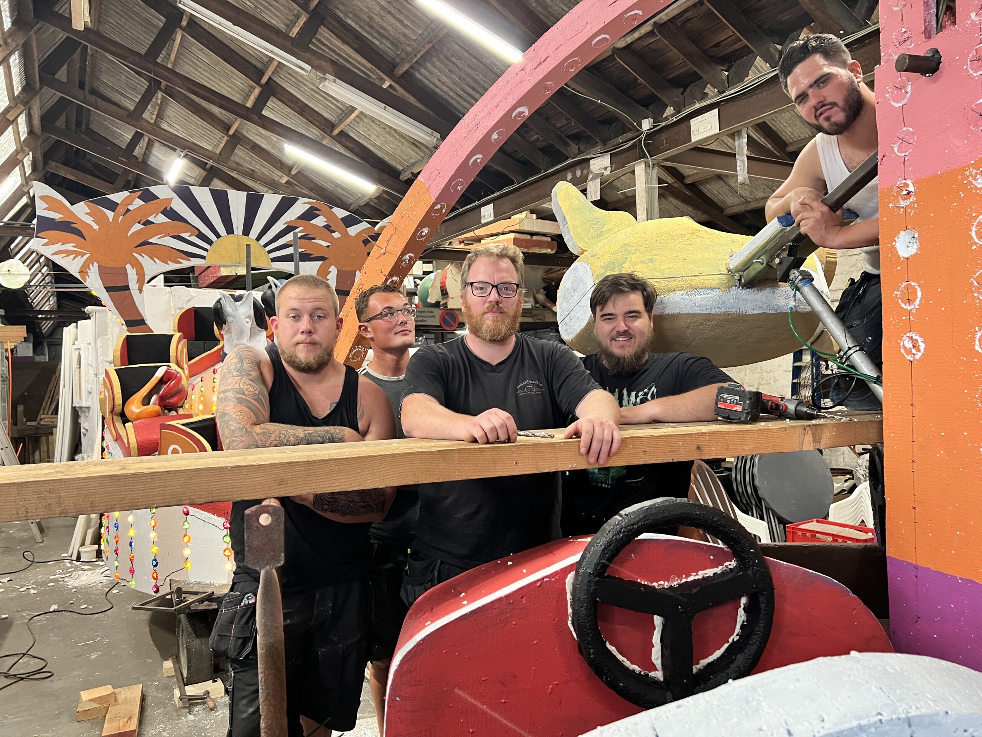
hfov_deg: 67.3
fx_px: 738
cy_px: 368
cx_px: 491
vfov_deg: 53.1
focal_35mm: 26
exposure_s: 1/50
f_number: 1.5
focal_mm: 5.7
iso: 250
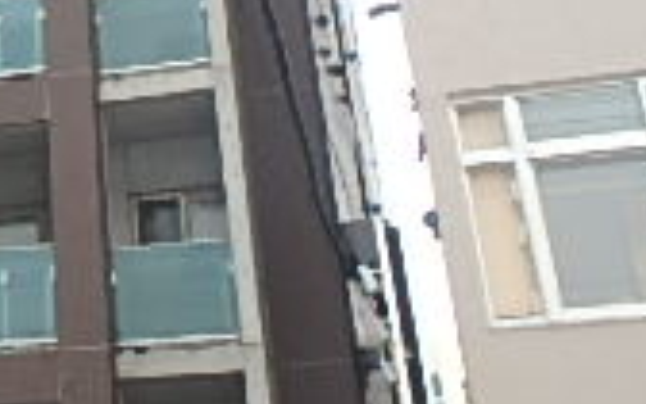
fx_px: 1496
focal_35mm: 85
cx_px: -188
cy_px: -104
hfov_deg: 22.0
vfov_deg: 14.8
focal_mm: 3.7
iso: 125
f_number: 3.5
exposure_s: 1/60
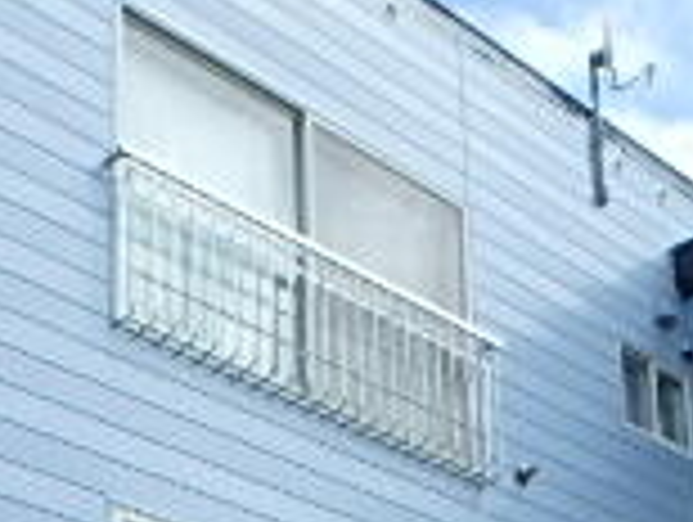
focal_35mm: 87
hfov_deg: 22.4
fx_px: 1744
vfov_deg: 15.5
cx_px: 423
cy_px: 819
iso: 125
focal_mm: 3.7
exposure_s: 1/800
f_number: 3.5
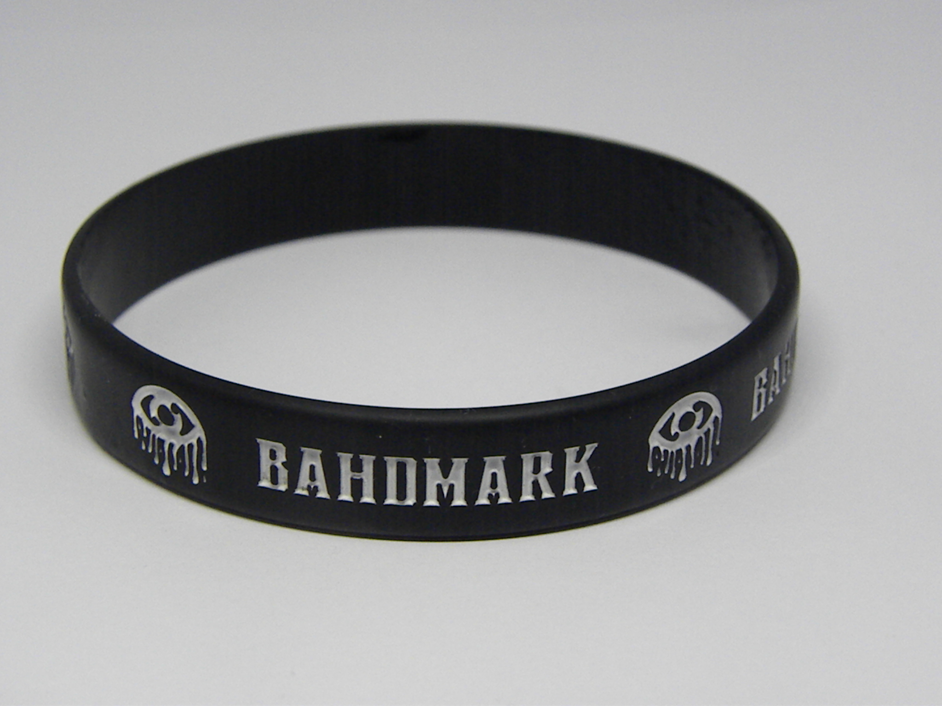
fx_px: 2286
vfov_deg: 17.6
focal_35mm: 84
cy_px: 353
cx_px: 471
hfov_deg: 23.3
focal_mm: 15.1
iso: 714
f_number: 4
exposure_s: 1/279
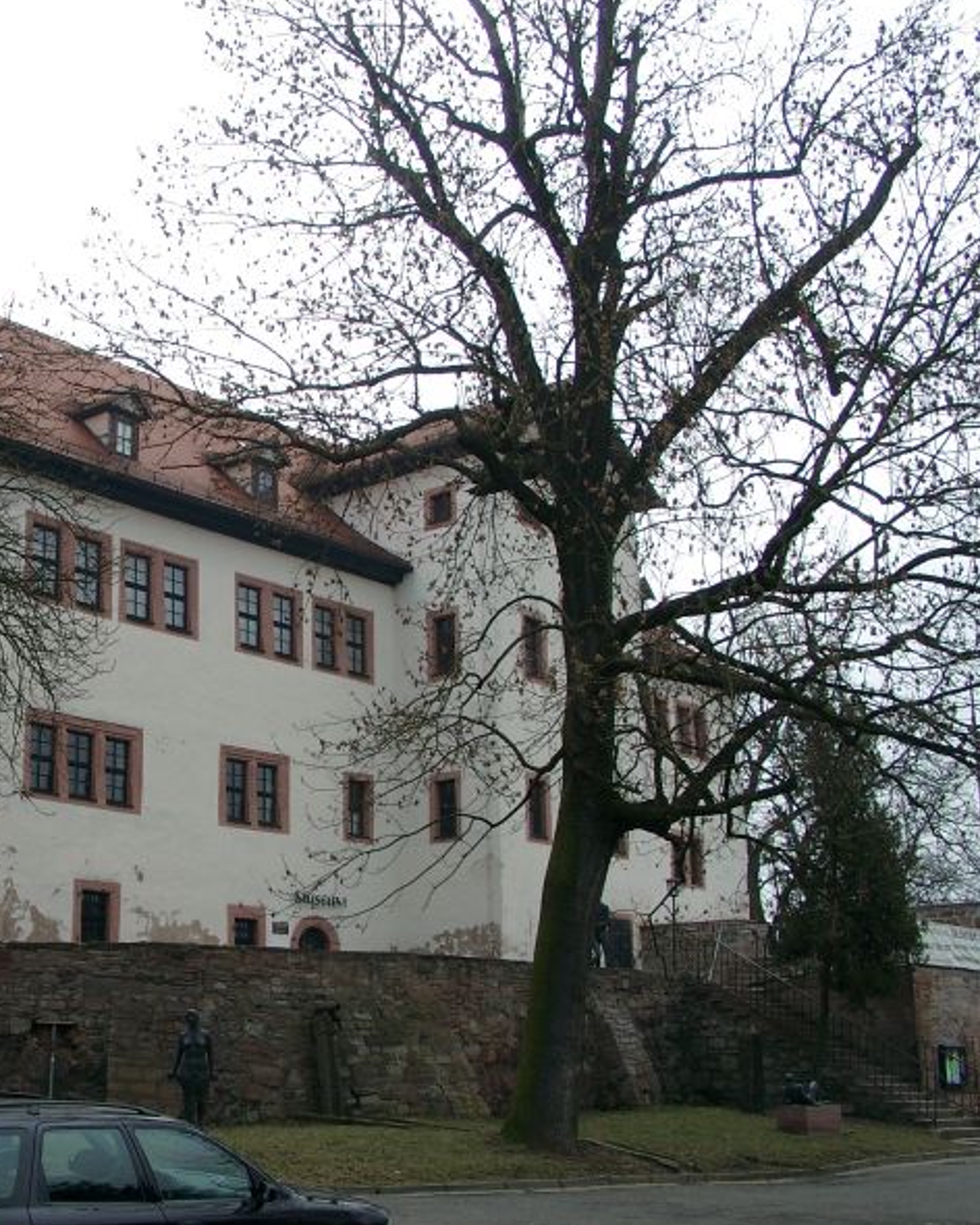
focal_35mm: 45
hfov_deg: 32.4
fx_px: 1631
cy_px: 612
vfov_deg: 41.2
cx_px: 185
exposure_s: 1/406
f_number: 4
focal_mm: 7.13
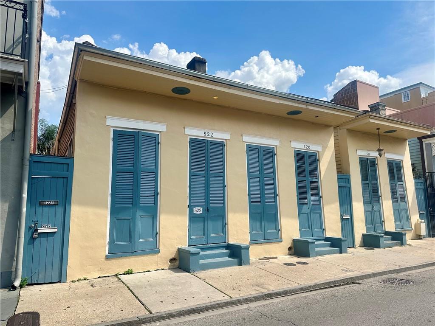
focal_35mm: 24
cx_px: 218
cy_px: 163
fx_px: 302
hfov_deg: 71.6
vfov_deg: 56.8
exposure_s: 1/5000
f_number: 1.78
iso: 80
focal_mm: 6.86
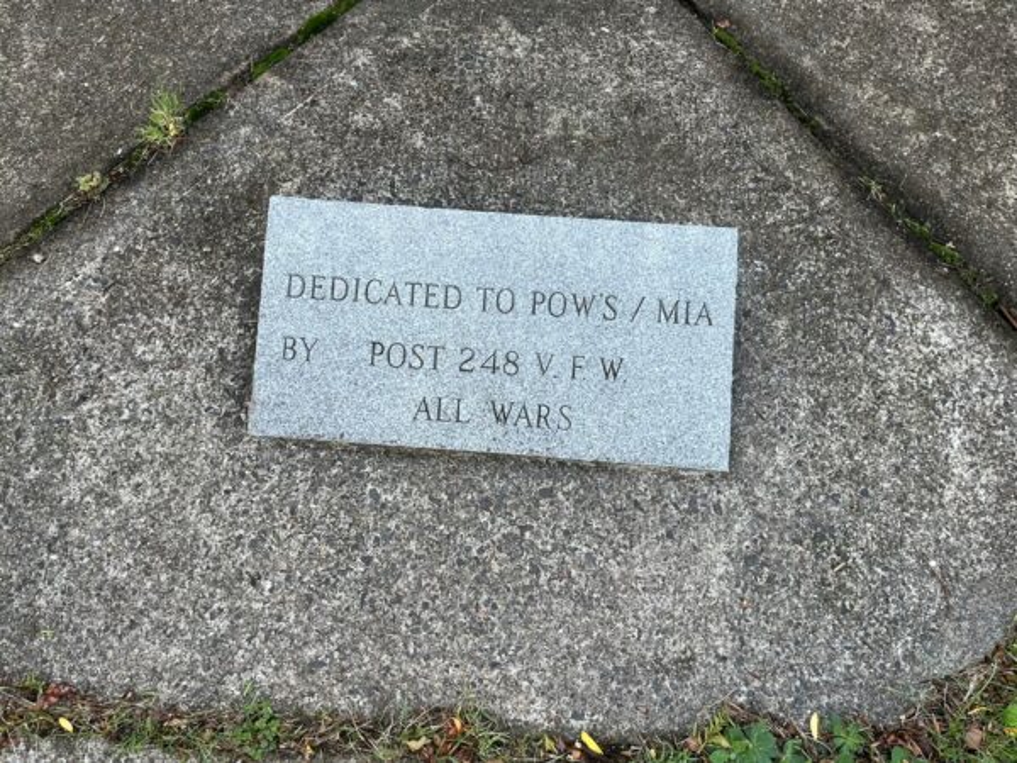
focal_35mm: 26
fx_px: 764
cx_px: 508
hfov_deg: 67.3
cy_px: 382
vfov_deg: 53.1
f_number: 1.6
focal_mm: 5.1
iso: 80
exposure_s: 1/122
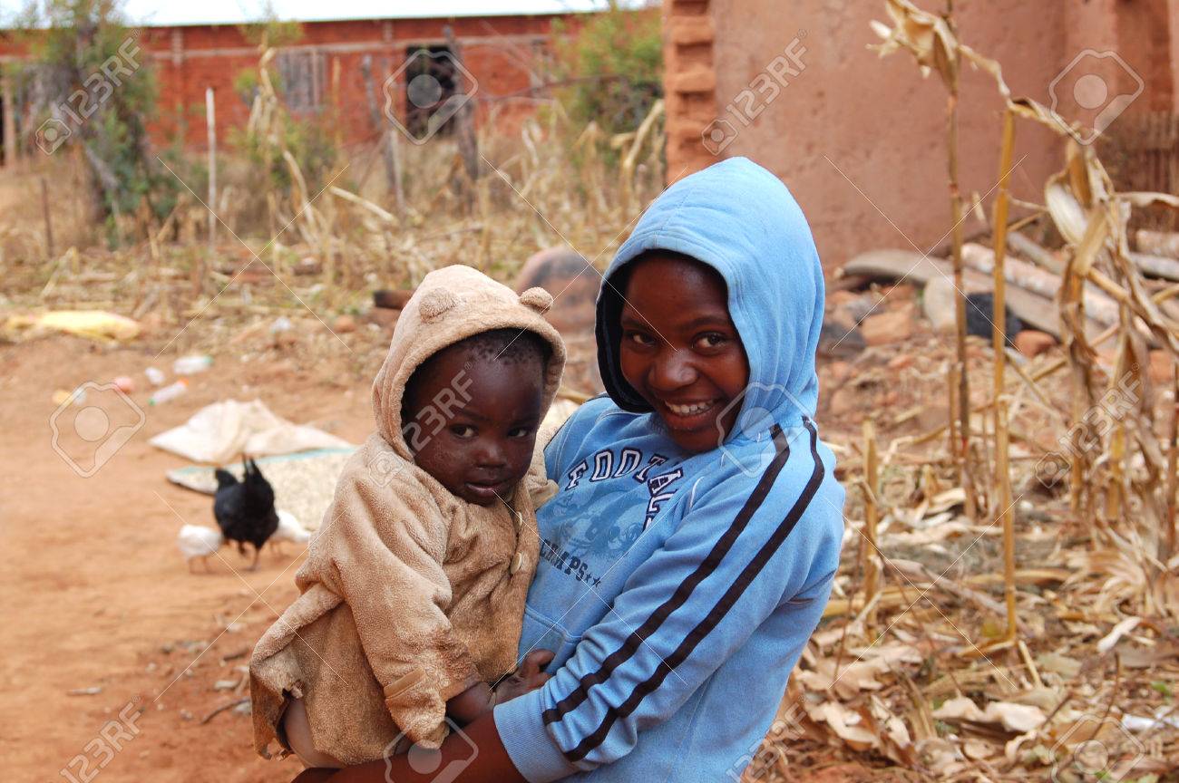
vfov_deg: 17.5
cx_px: 590
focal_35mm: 78
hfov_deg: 26.0
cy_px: 392
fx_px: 2552
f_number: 7.1
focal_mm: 52
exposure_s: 1/160
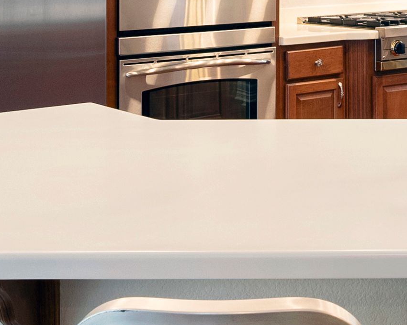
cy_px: -47
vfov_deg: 16.7
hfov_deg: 20.6
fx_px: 1072
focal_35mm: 89
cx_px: 429
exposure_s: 1/4
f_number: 9
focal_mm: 19
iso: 500
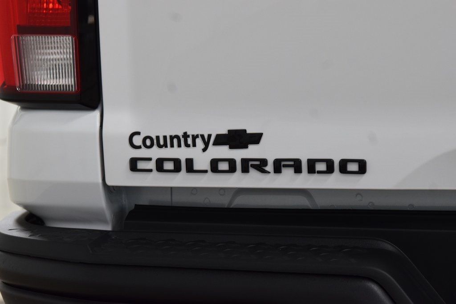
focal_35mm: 105
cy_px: 152
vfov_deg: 13.0
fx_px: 1330
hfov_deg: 19.5
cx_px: 228
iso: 1250
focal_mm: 70
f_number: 7.1
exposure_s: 1/30
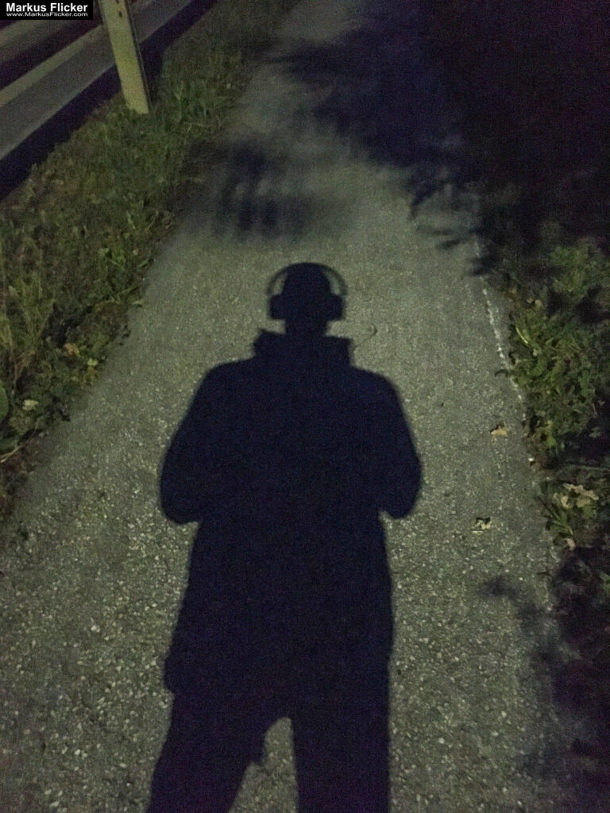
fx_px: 681
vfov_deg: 61.7
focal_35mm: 29
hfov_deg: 48.2
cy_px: 406
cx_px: 305
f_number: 2.2
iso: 2000
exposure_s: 1/17
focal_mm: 4.15
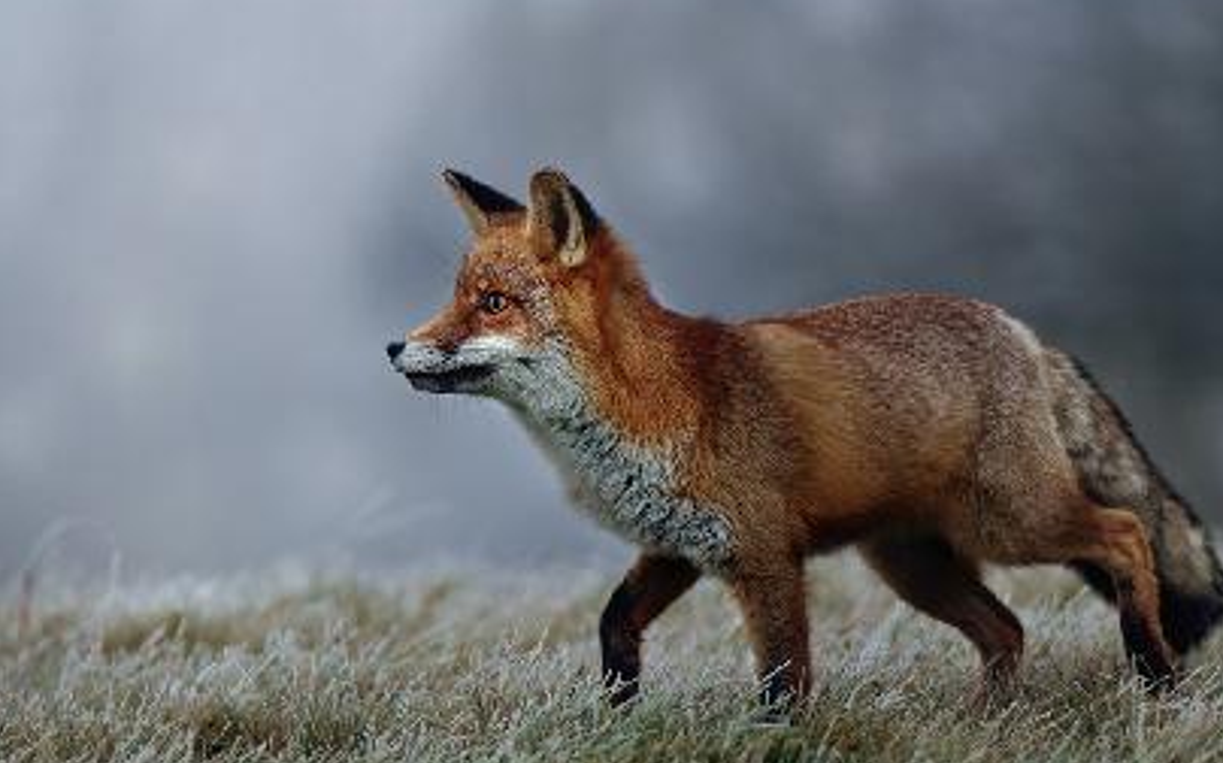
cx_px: 602
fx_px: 17023
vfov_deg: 2.6
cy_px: 418
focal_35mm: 511
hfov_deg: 4.1
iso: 280
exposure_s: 1/400
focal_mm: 450
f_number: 6.3
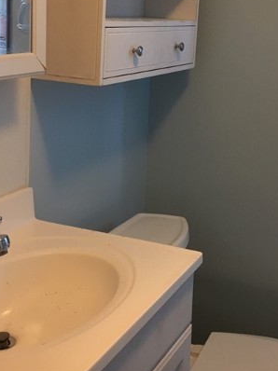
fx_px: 600
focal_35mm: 56
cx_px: 171
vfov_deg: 33.7
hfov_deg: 26.0
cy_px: 98
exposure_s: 1/30
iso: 80
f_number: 2.2
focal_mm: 4.15
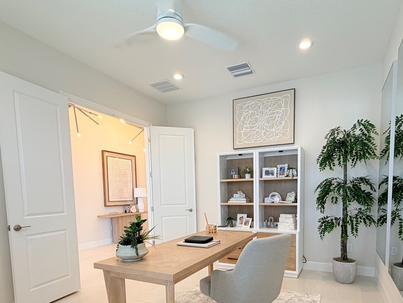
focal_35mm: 22
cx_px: 224
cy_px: 214
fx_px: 256
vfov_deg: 58.9
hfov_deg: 76.1
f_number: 2.2
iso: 160
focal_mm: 2.22
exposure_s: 1/120
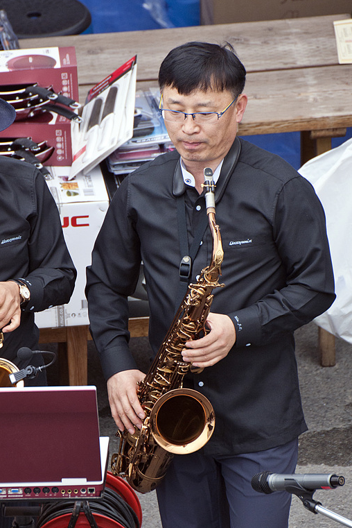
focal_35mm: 457
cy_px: 397
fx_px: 6696
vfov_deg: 4.5
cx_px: 79
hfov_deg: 3.0
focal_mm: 290
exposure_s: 1/250
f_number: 6.3
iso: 400
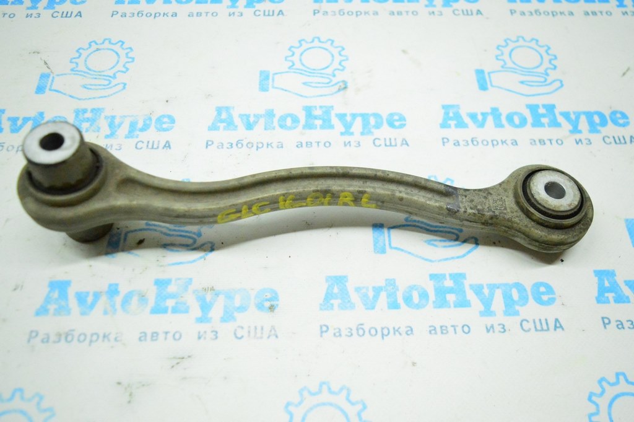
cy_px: 211
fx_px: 581
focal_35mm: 33
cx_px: 317
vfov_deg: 39.9
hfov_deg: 57.3
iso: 6400
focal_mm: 22
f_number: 3.8
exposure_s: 1/640
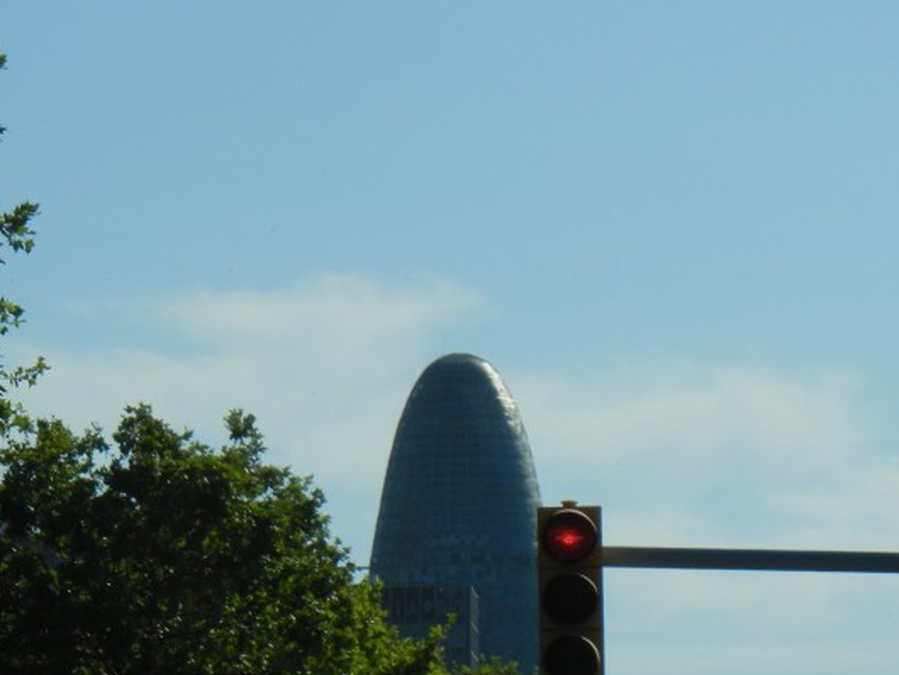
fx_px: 5820
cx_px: 470
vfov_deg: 6.6
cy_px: 310
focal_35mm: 224
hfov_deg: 8.8
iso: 160
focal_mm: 20.9
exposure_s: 1/722
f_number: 9.2
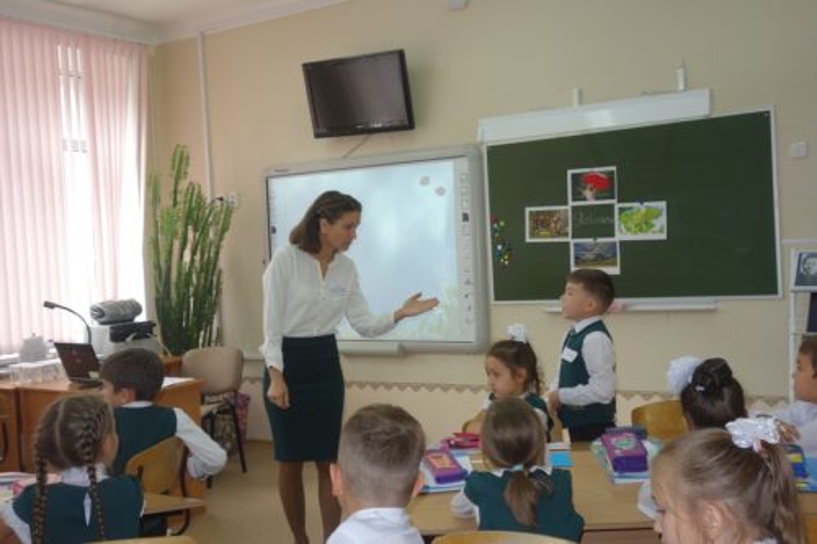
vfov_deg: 33.4
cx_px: 408
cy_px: 272
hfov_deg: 48.5
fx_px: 907
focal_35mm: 40
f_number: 2.8
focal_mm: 14.93
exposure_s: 1/80
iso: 125
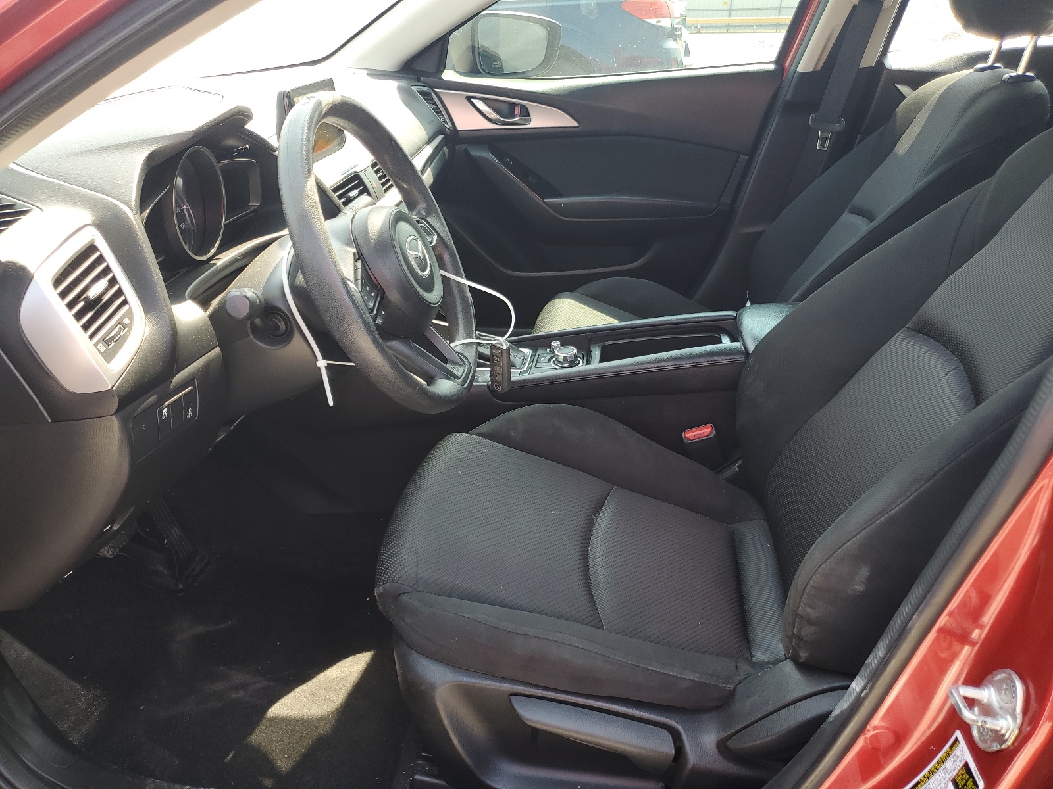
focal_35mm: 26
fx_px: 791
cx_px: 526
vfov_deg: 53.1
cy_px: 394
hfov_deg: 67.3
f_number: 1.5
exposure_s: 1/182
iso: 50
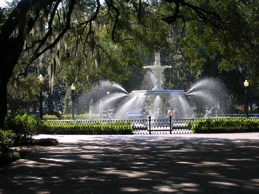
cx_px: 130
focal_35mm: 95
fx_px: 711
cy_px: 97
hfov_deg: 20.7
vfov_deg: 15.6
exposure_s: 1/187
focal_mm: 14.5
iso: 50
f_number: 4.4
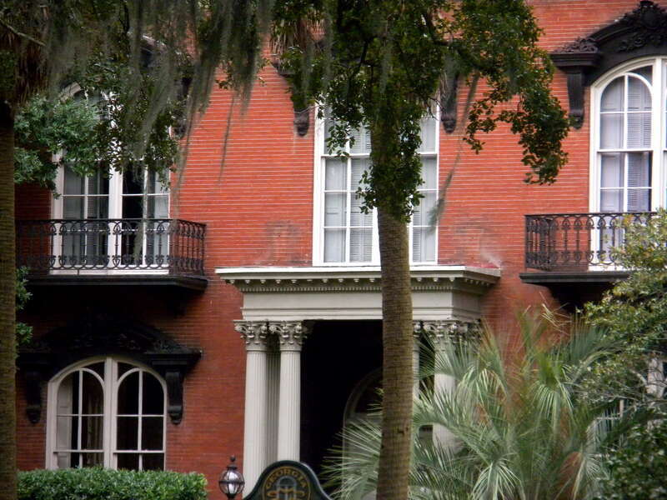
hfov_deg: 8.3
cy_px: 250
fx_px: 4586
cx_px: 334
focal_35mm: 238
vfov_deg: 6.2
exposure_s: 1/298
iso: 517
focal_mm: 42.1
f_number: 5.2
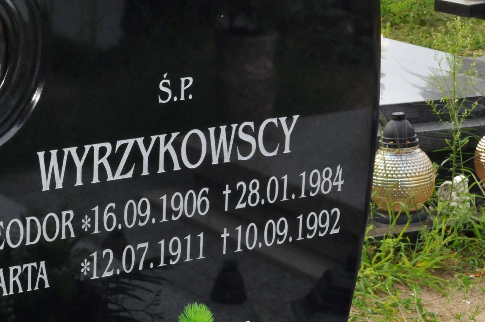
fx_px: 1615
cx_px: 111
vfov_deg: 11.4
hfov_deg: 17.0
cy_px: 196
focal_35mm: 120
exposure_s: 1/160
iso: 800
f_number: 13
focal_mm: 38
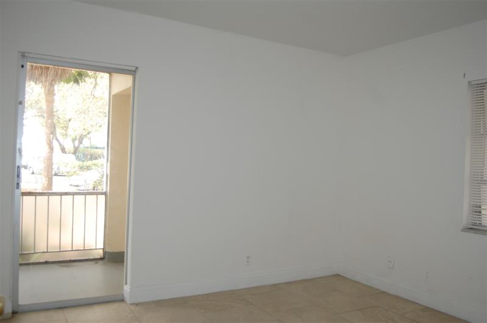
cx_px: 244
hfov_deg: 62.0
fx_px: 405
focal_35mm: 30
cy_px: 162
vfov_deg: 43.5
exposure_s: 1/80
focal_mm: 20
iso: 400
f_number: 3.8
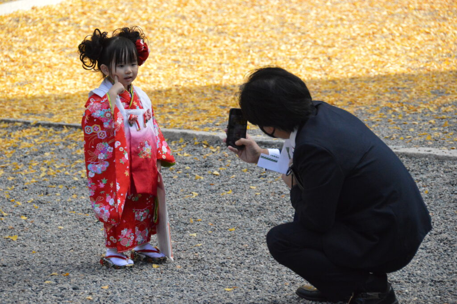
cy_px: 152
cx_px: 228
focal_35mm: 202
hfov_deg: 10.2
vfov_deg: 6.8
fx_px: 2568
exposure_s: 1/2500
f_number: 6.3
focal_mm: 135
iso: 3200
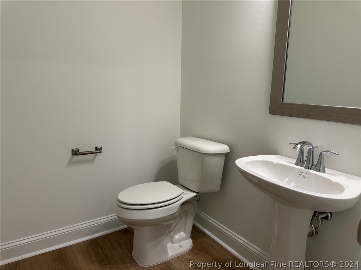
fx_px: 250
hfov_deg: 71.6
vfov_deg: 56.8
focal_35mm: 24
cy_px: 135
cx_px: 180
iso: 125
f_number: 1.78
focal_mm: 6.86
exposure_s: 1/120
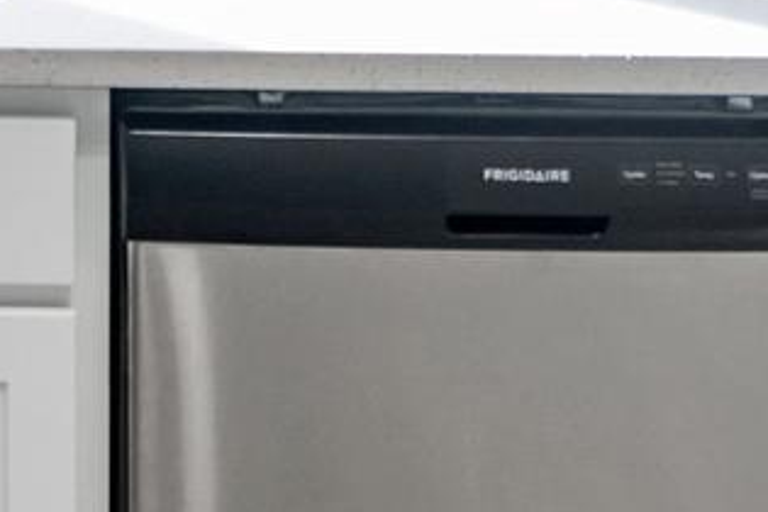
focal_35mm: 104
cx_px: -124
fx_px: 2218
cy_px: -622
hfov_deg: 18.7
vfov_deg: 11.4
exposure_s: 1/125
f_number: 3.5
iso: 320
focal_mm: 16
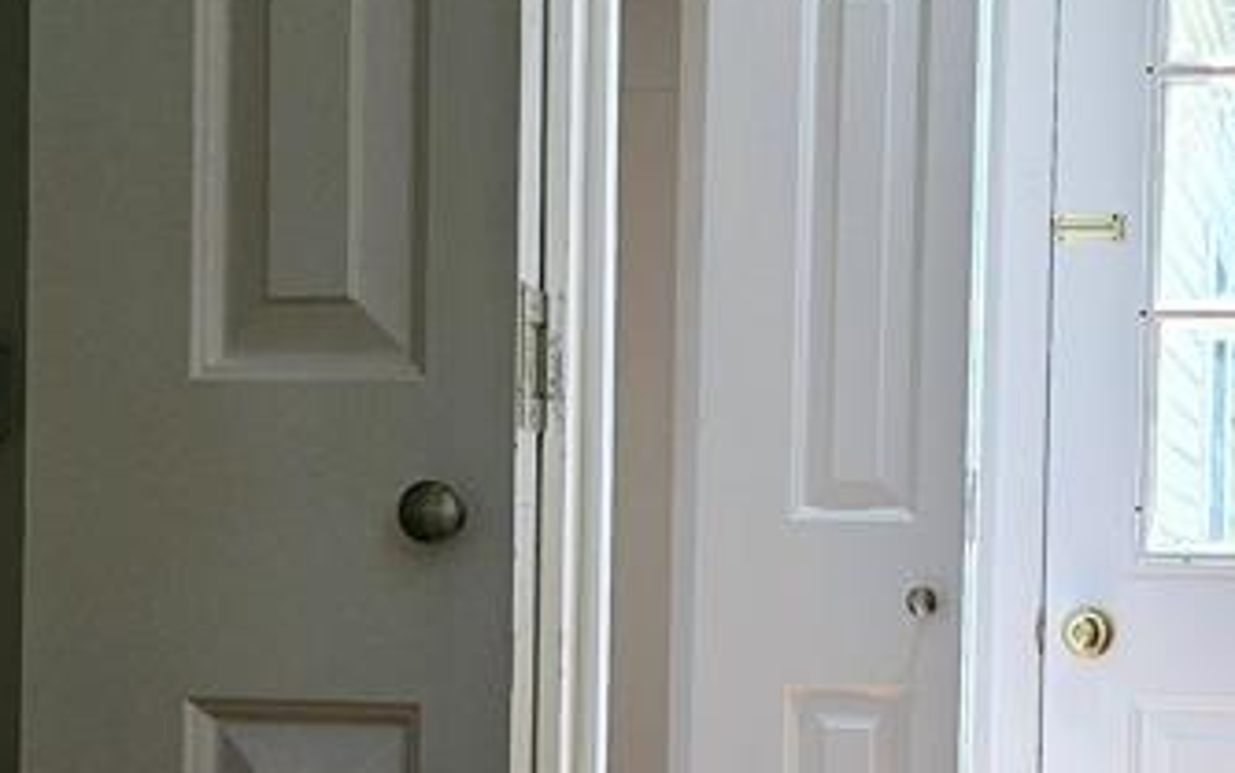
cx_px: 958
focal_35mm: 78
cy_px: 684
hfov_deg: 26.1
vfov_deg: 16.5
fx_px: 2626
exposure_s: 1/120
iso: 64
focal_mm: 5
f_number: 1.8
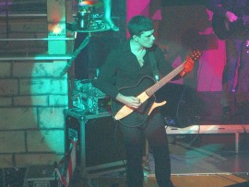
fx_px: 1087
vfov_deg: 9.8
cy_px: 120
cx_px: 249
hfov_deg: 12.9
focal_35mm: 151
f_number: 4
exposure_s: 1/60
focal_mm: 14.2
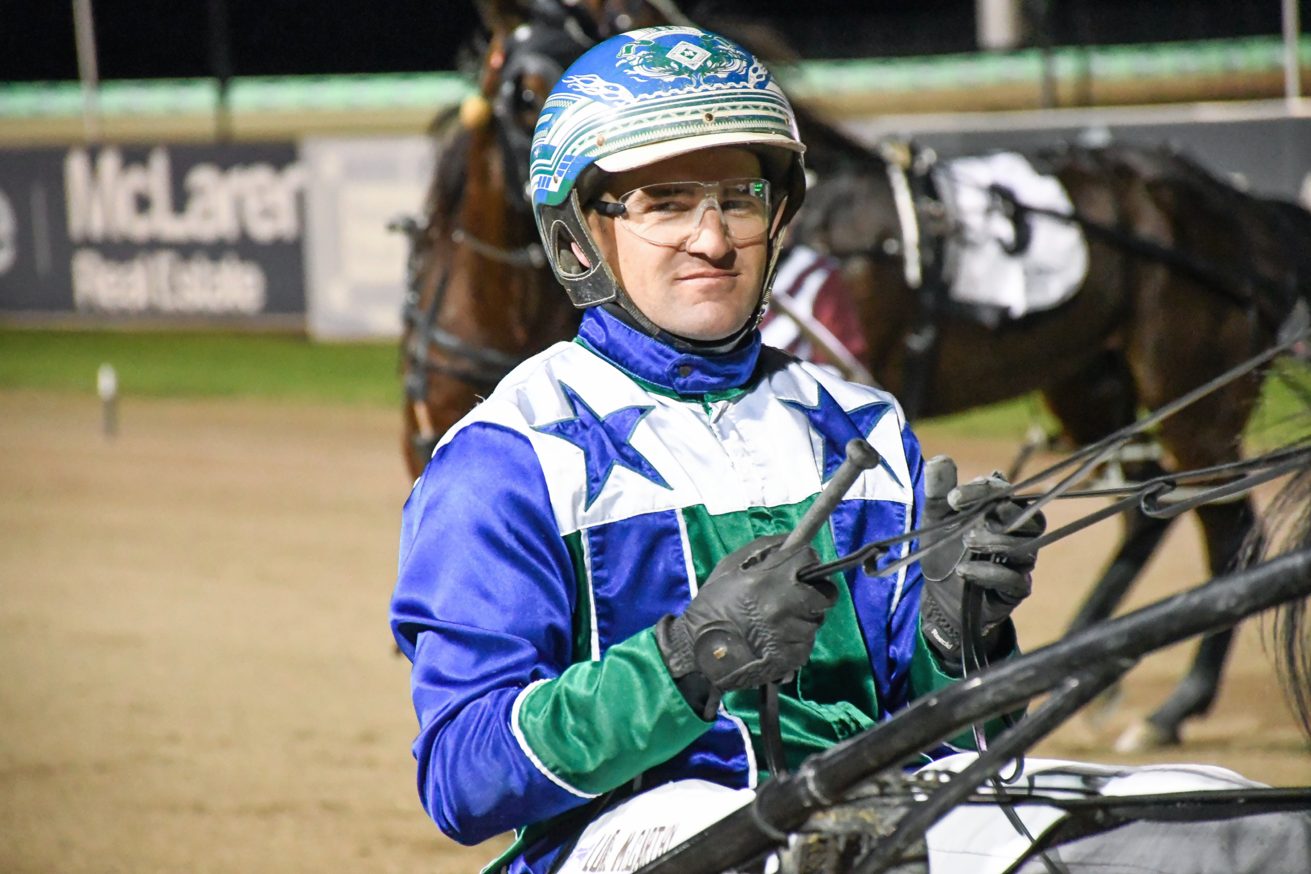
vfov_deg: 6.5
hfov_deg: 9.8
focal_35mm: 210
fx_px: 7647
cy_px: 437
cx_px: 656
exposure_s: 1/640
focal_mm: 140
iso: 12800
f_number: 5.6
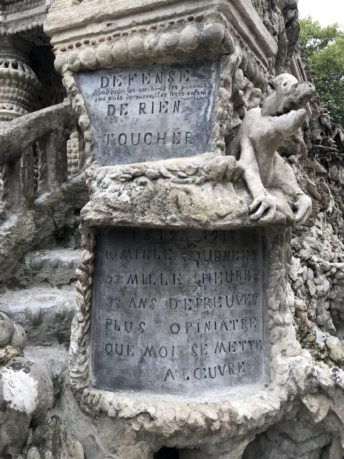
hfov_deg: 49.7
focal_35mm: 28
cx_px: 172
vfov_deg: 63.4
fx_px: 371
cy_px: 230
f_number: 1.8
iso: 20
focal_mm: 3.99
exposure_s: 1/108
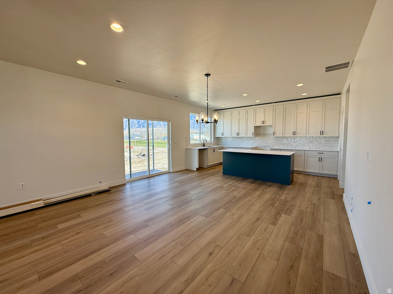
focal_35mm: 14
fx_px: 159
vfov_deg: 85.7
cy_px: 147
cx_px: 196
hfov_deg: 102.1
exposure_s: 1/211
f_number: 2.2
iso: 64
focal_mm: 2.22
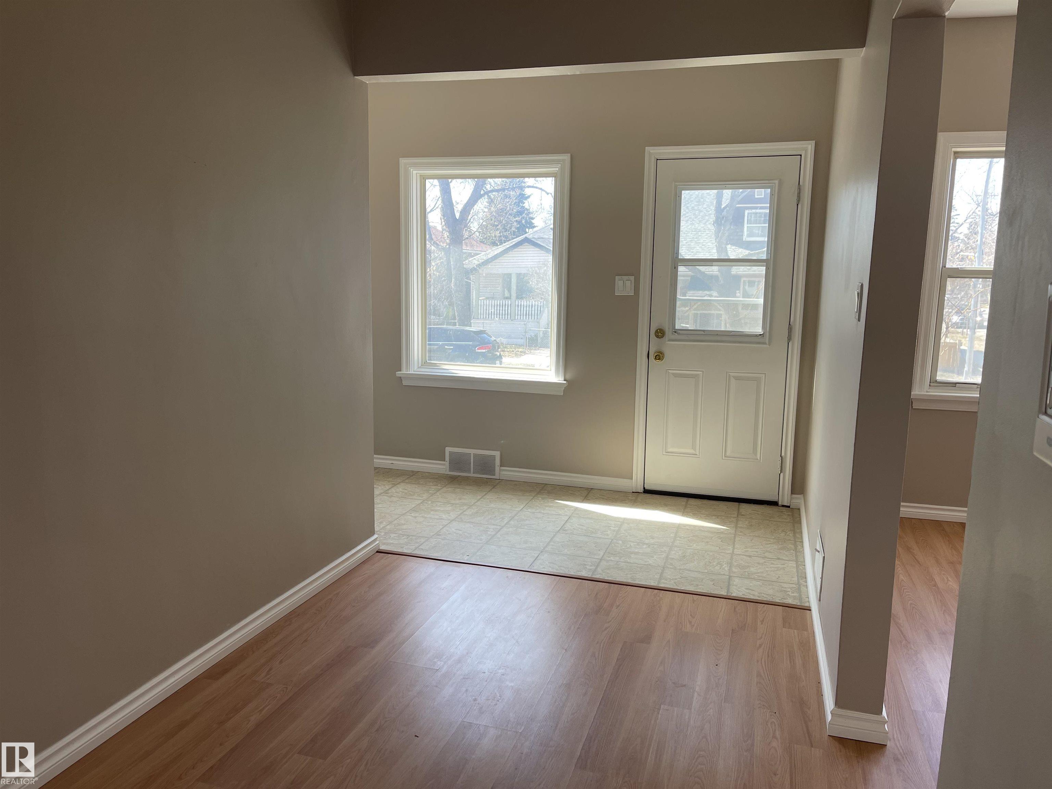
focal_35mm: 25
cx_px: 526
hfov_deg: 69.4
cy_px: 394
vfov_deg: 54.9
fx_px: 760
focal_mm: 5.1
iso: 32
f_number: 1.6
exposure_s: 1/121
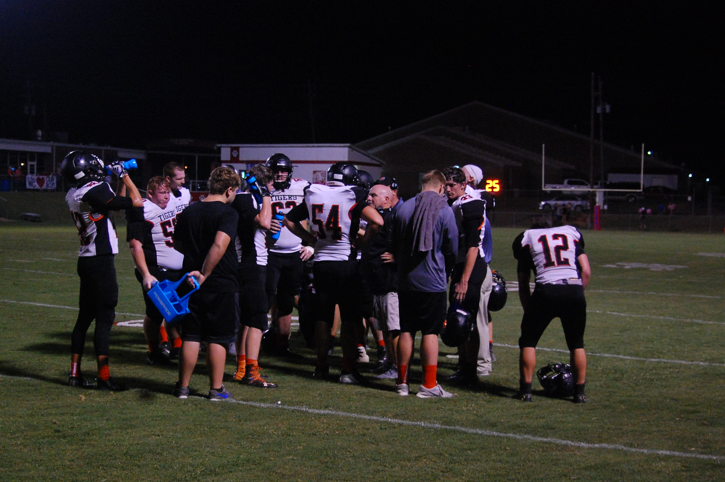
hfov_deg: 33.4
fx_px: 1207
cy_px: 241
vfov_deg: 22.6
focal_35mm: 60
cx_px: 362
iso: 1600
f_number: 4.2
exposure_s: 1/125
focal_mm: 40
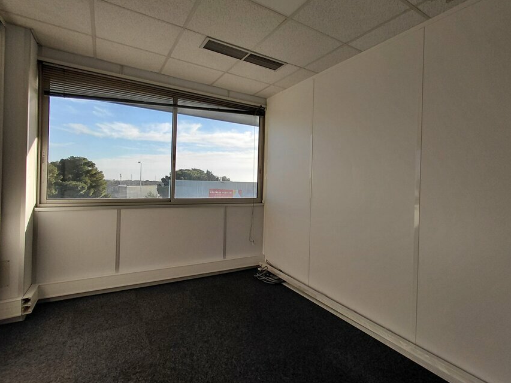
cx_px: 283
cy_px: 184
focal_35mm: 18
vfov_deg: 71.6
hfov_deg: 87.4
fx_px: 266
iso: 40
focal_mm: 1.64
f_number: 2.2
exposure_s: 1/418
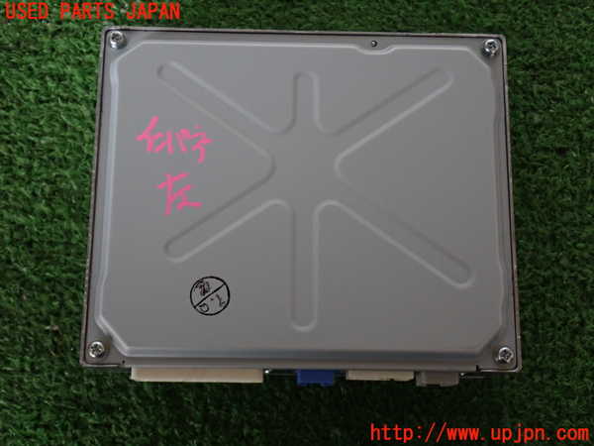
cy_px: 223
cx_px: 297
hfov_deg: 38.2
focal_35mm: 50
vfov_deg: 29.1
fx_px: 858
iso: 500
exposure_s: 1/50
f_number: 3.2
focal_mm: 9.01
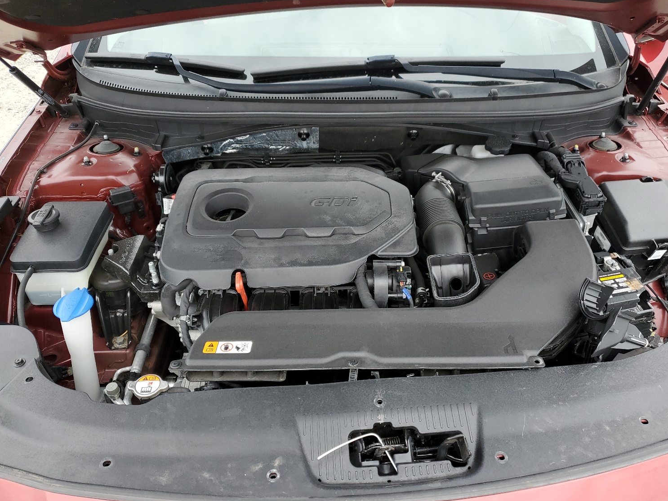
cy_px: 250
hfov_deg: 63.4
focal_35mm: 28
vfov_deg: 49.7
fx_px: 540
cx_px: 356
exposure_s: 1/156
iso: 50
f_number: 1.5
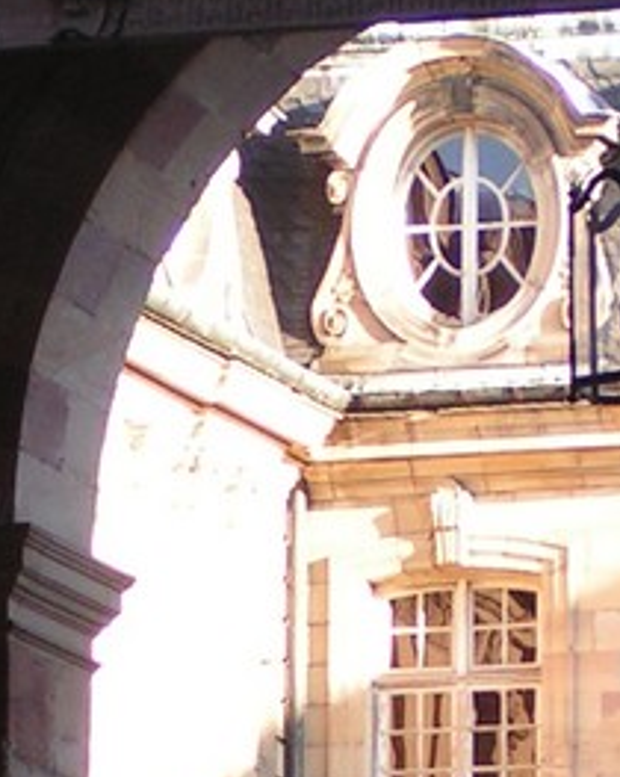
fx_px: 8290
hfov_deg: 4.3
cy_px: 1254
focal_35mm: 361
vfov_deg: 5.3
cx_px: 313
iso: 64
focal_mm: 13.9
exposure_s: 1/100
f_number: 3.2
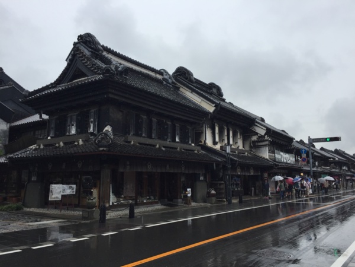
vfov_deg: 48.2
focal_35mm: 29
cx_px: 178
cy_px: 134
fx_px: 297
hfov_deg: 61.7
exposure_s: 1/760
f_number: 2.2
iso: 32
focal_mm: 4.15
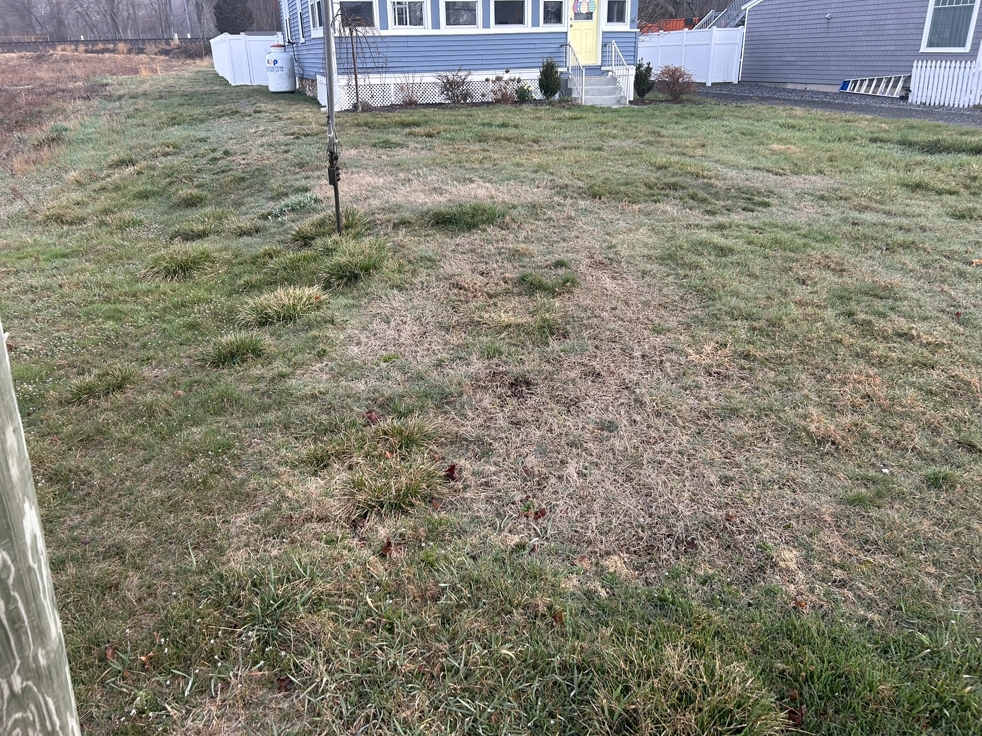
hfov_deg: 67.3
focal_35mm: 26
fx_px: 738
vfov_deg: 53.1
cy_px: 368
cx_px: 491
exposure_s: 1/394
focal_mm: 5.7
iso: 50
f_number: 1.5
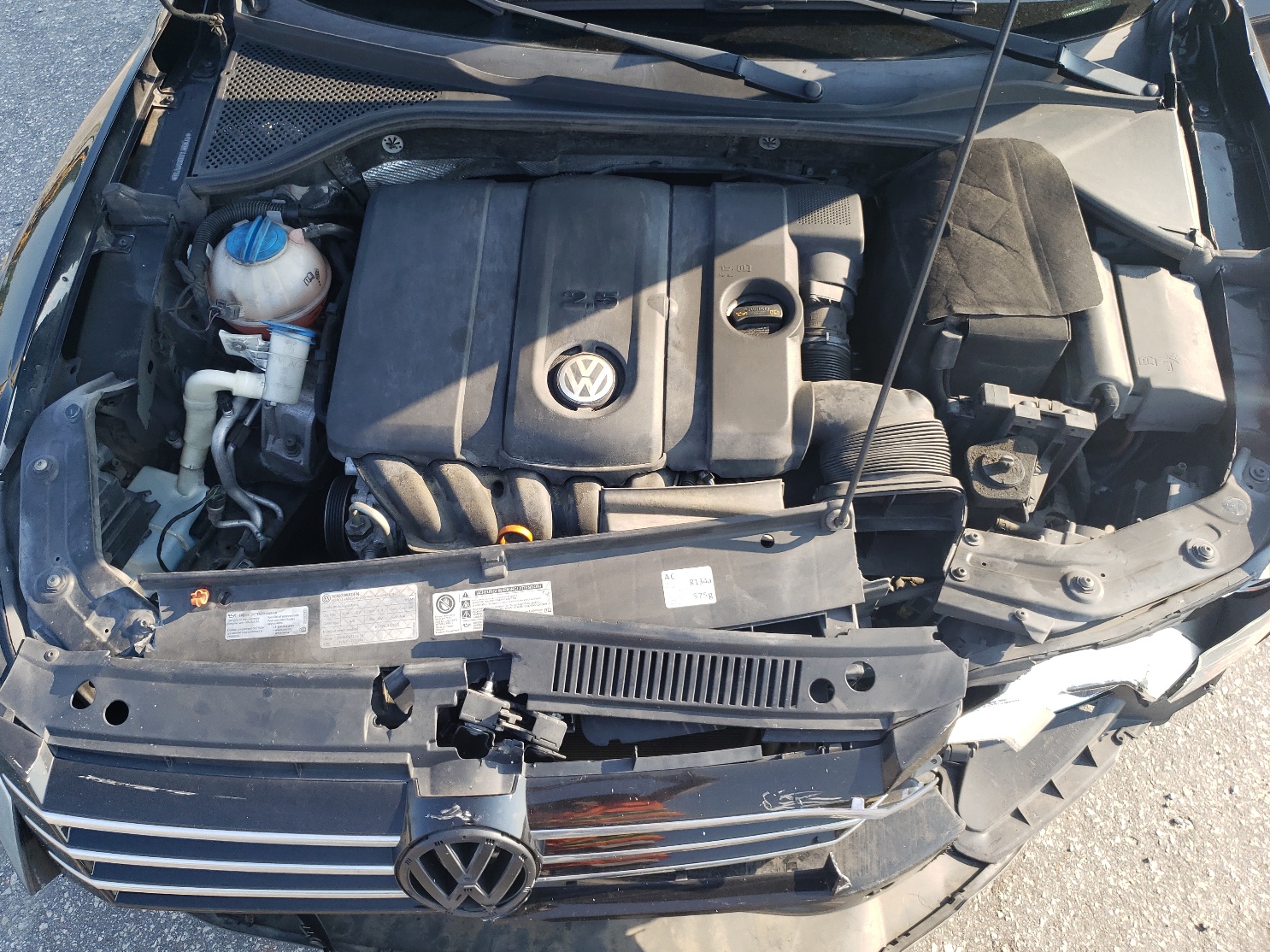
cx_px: 603
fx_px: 1027
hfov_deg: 63.4
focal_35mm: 28
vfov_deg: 49.7
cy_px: 451
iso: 50
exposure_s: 1/455
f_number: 1.5
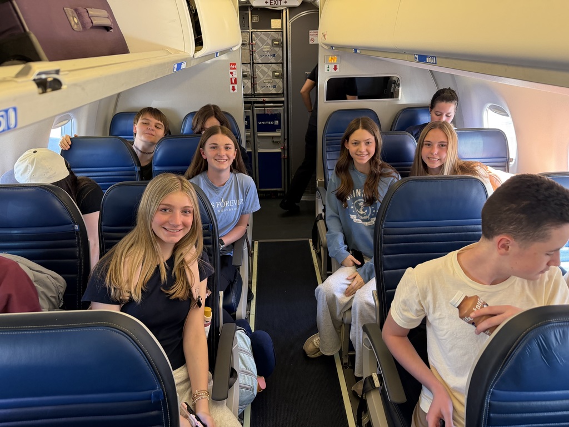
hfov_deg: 71.6
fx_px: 394
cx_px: 284
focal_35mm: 24
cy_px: 214
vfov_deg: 56.8
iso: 250
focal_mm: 6.76
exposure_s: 1/60
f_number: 1.78
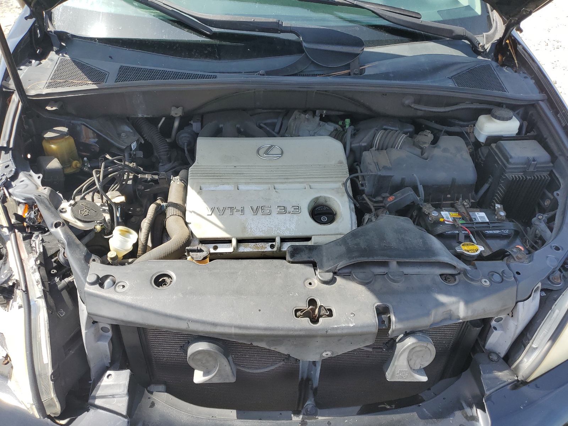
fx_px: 427
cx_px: 284
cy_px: 213
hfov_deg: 67.3
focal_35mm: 26
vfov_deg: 53.1
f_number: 1.5
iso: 50
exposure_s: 1/909
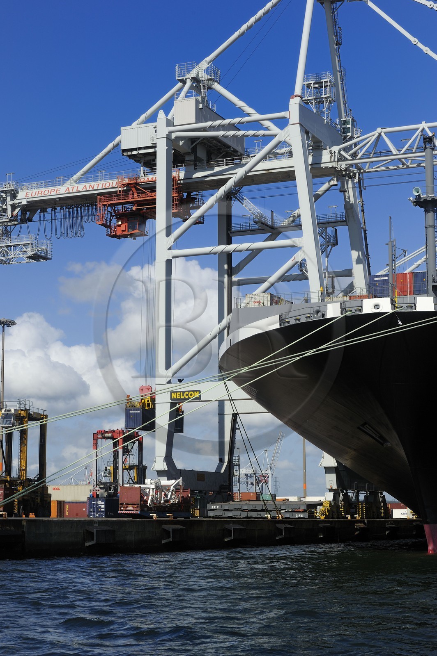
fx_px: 1277
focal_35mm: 70
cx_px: 218
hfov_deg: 19.4
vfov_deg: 28.9
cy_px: 328
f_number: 9
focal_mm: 70
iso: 200
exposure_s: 1/640
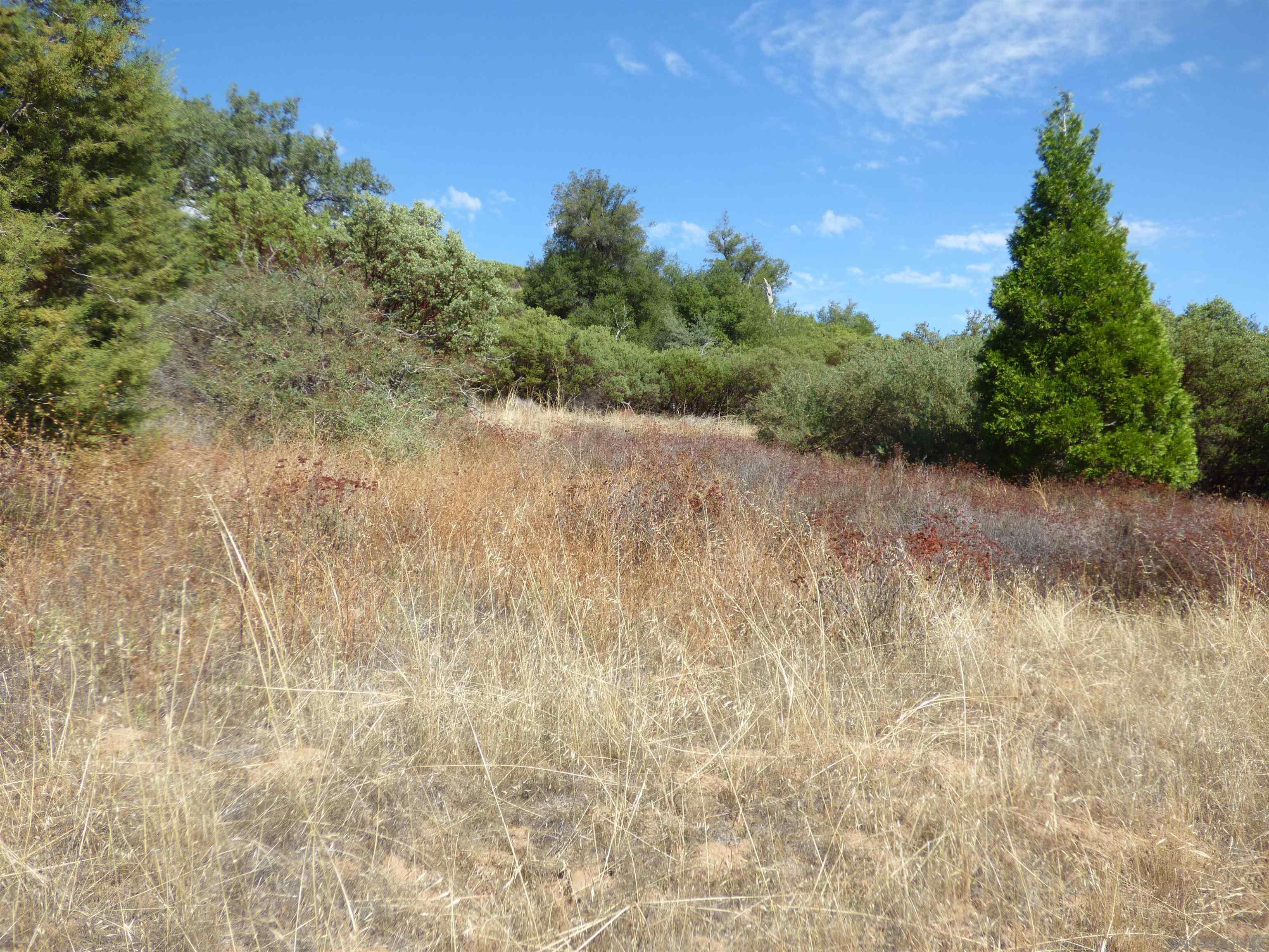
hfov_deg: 60.0
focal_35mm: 30
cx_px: 634
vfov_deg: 46.8
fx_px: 1100
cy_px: 476
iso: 100
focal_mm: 5.29
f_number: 3.3
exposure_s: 1/800
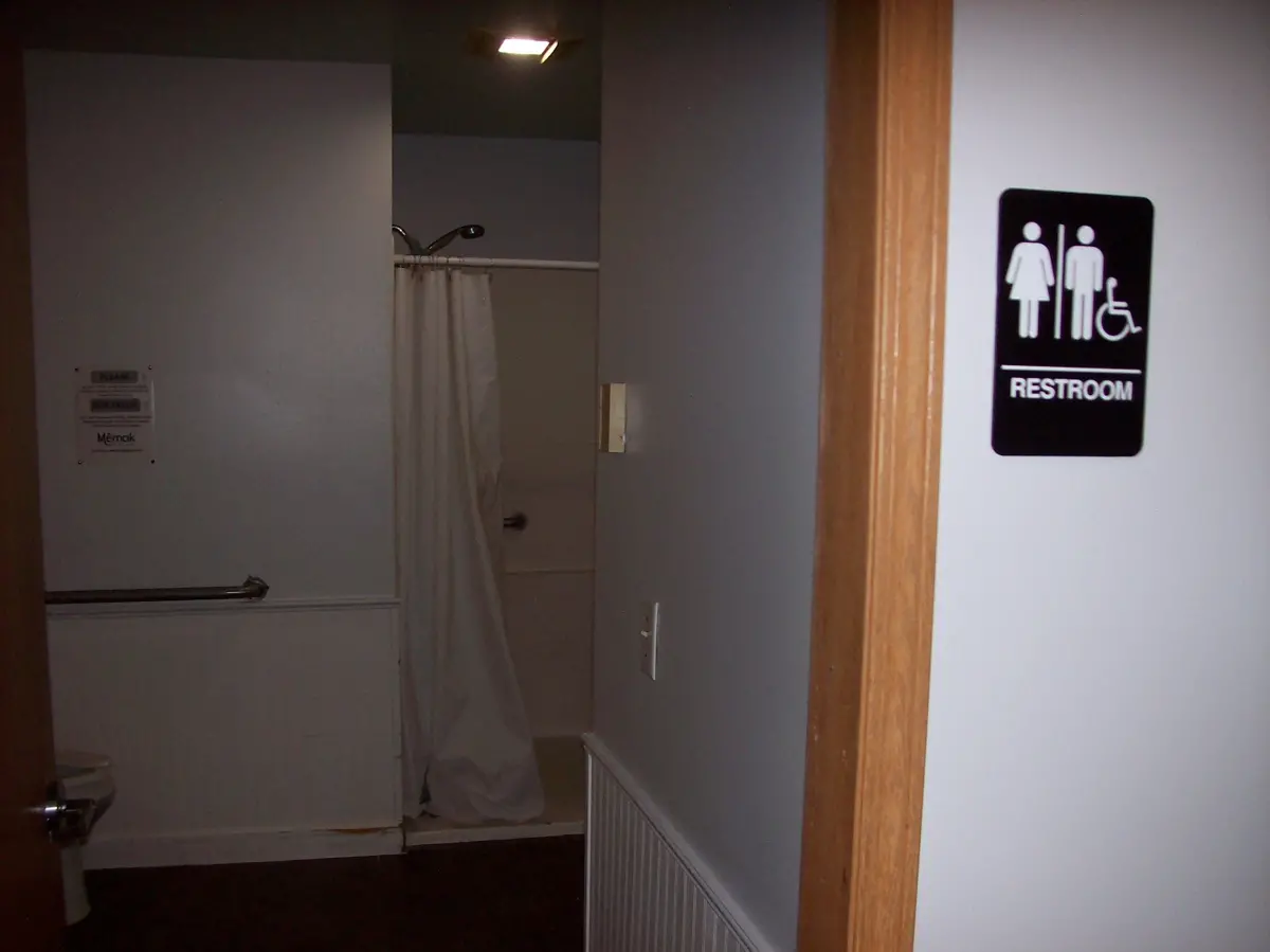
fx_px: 1320
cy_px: 476
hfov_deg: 51.4
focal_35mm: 36
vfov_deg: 39.6
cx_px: 635
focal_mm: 6
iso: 80
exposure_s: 1/64
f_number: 2.7
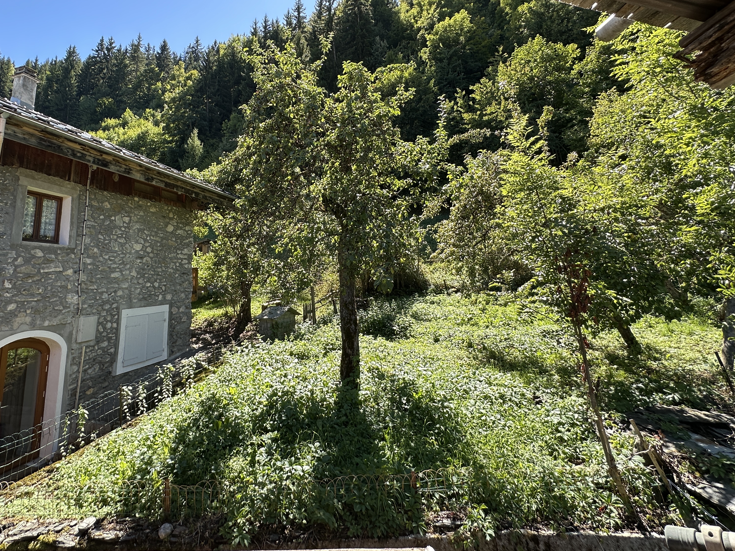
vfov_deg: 67.6
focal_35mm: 19
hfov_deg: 84.0
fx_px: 403
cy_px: 206
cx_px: 308
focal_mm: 2.22
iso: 40
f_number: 2.2
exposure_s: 1/274
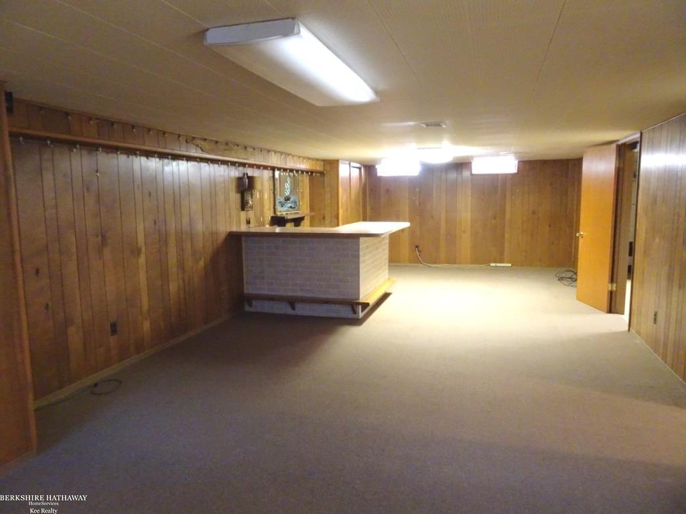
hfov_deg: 71.6
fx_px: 476
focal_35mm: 24
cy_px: 257
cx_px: 343
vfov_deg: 56.8
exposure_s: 1/13
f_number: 3.5
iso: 1600
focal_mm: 4.1
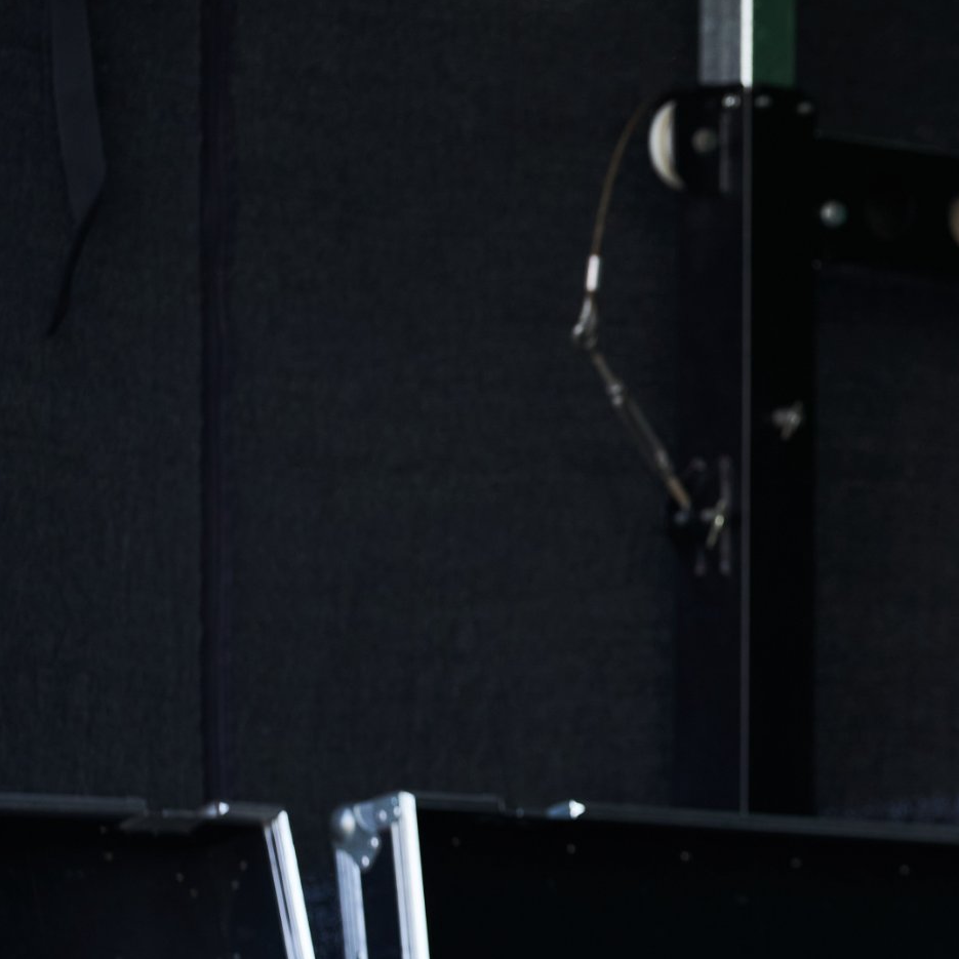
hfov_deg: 5.7
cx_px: 1246
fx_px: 9622
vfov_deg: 5.7
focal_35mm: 307
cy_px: 508
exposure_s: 1/250
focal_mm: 132
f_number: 4
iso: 800
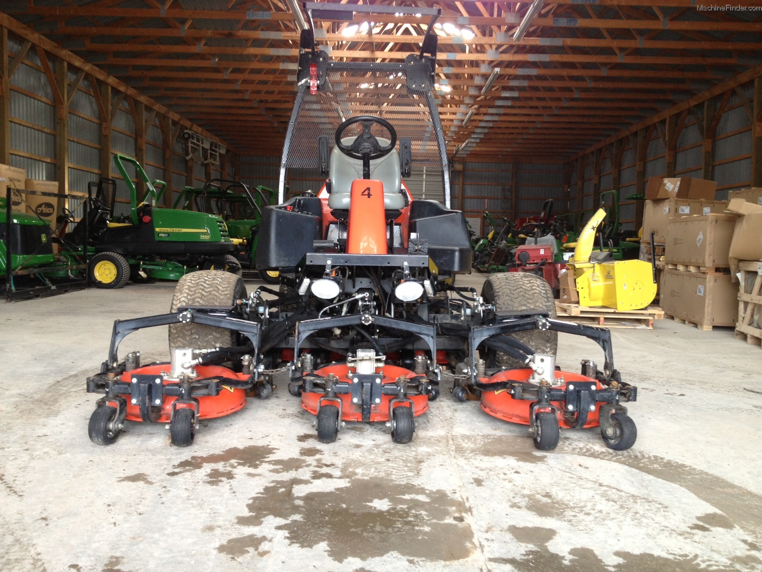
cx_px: 381
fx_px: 770
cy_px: 286
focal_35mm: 35
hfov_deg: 52.6
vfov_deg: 40.7
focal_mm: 4.28
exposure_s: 1/20
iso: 80
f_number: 2.4
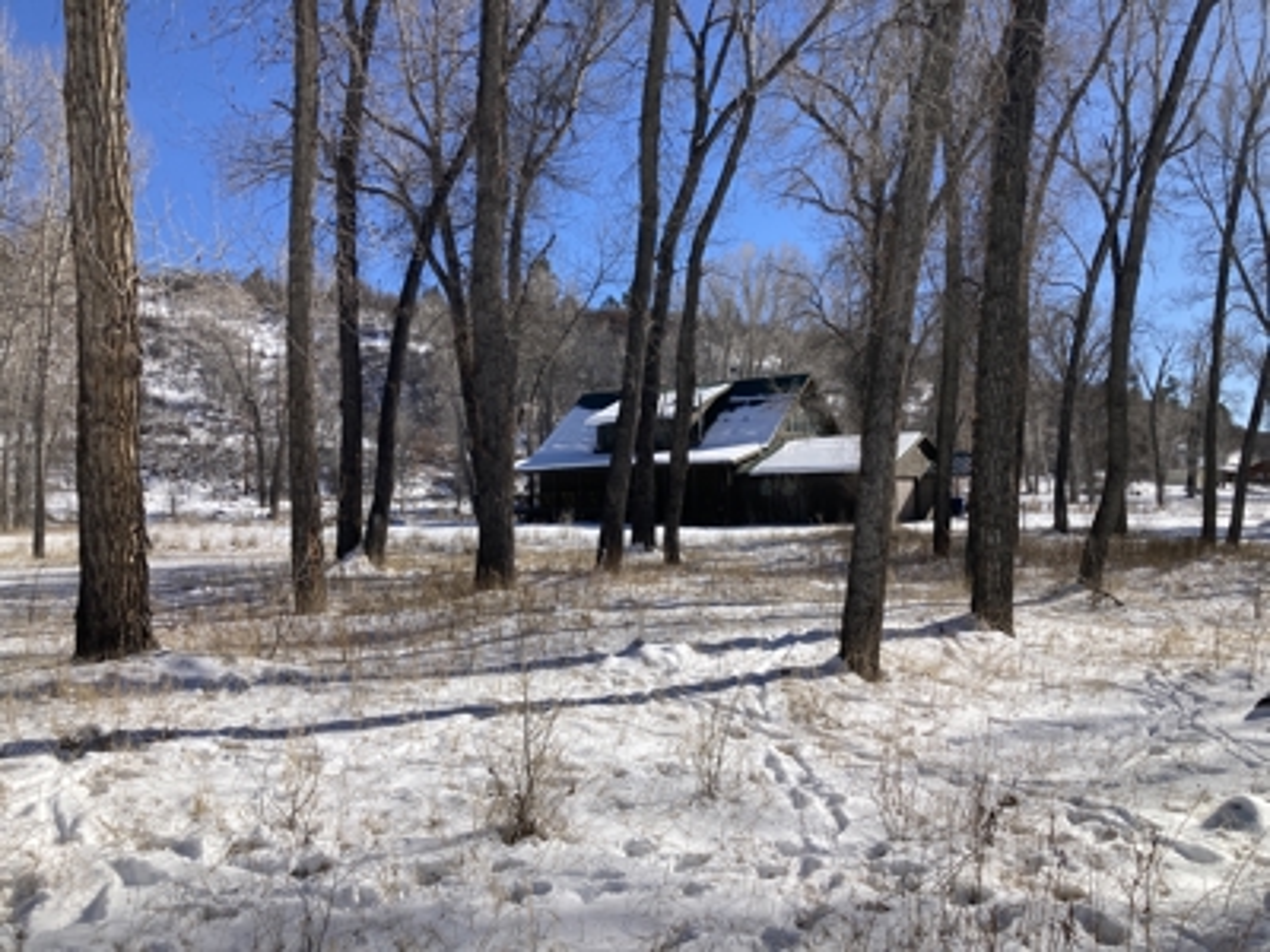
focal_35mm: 28
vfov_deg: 49.7
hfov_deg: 63.4
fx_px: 1027
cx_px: 635
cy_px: 476
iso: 25
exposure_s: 1/3745
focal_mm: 3.99
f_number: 1.8
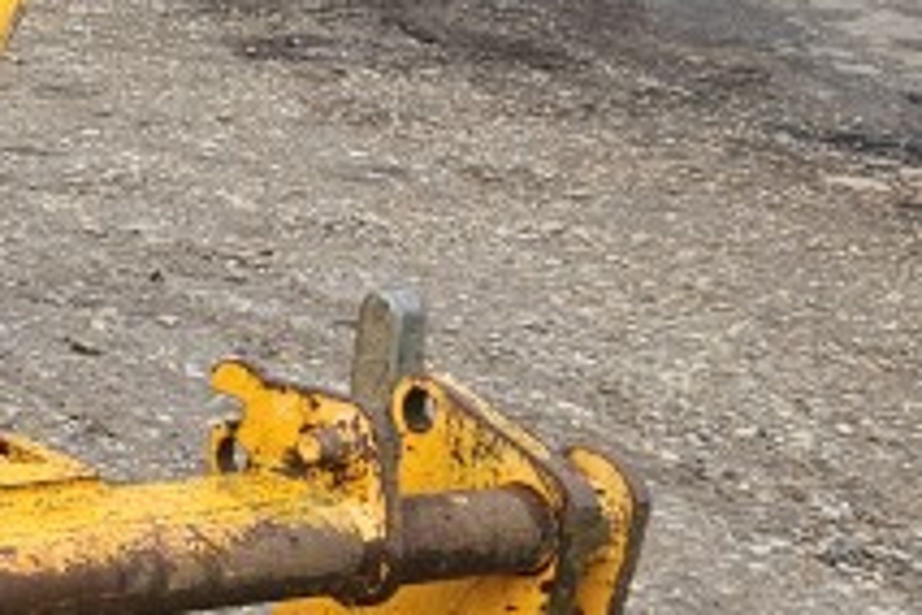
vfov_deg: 11.9
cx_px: -939
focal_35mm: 115
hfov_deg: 14.6
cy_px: 238
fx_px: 2945
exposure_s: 1/197
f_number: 1.8
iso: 25
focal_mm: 5.4
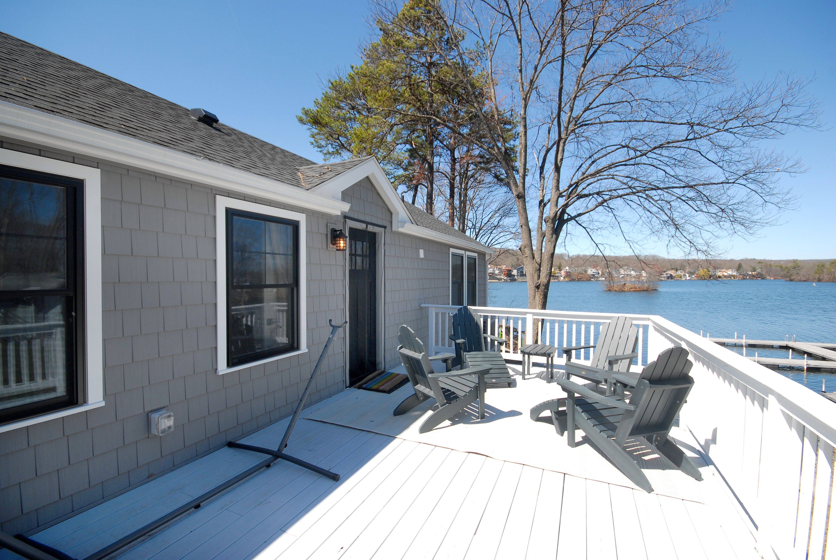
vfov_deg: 77.5
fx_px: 349
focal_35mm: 15
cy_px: 280
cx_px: 418
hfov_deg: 100.3
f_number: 10
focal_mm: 10
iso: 200
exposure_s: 1/125
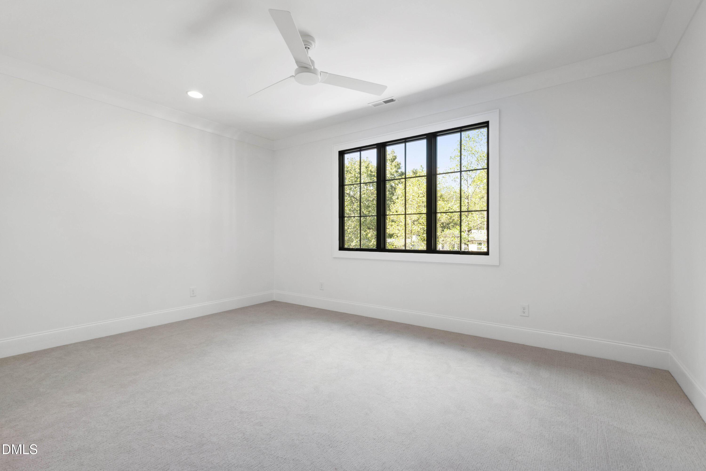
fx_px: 294
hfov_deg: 100.4
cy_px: 236
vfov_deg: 77.3
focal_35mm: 15
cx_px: 353
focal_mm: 10
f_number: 8
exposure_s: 1/8
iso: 100
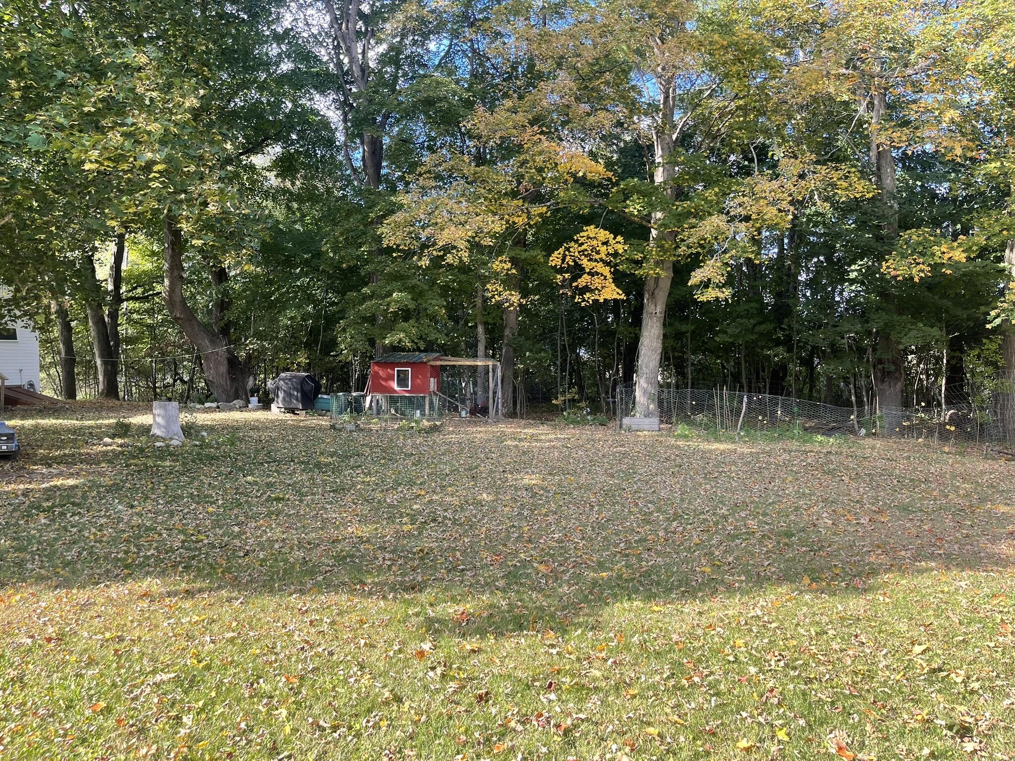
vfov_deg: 54.9
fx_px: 733
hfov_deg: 69.4
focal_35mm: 25
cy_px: 380
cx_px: 508
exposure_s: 1/230
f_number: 1.6
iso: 32
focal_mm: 5.1
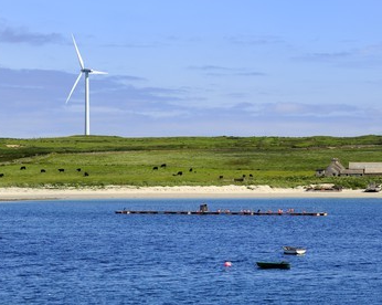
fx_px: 1739
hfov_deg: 12.5
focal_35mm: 154
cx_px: 216
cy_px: 151
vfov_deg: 10.0
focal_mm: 135
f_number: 11
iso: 200
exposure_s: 1/250
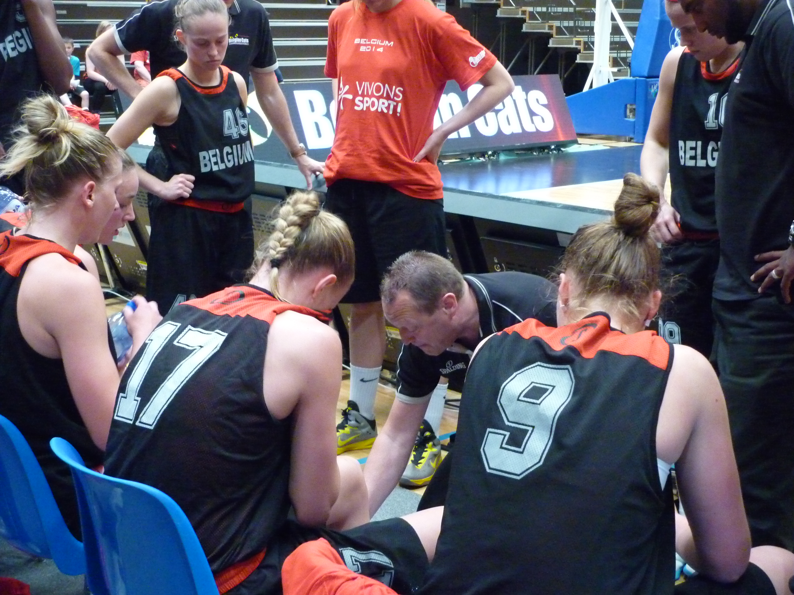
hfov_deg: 36.8
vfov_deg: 28.0
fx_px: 1193
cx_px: 397
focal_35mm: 52
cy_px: 298
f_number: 3.3
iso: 800
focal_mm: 8.6
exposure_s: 1/50
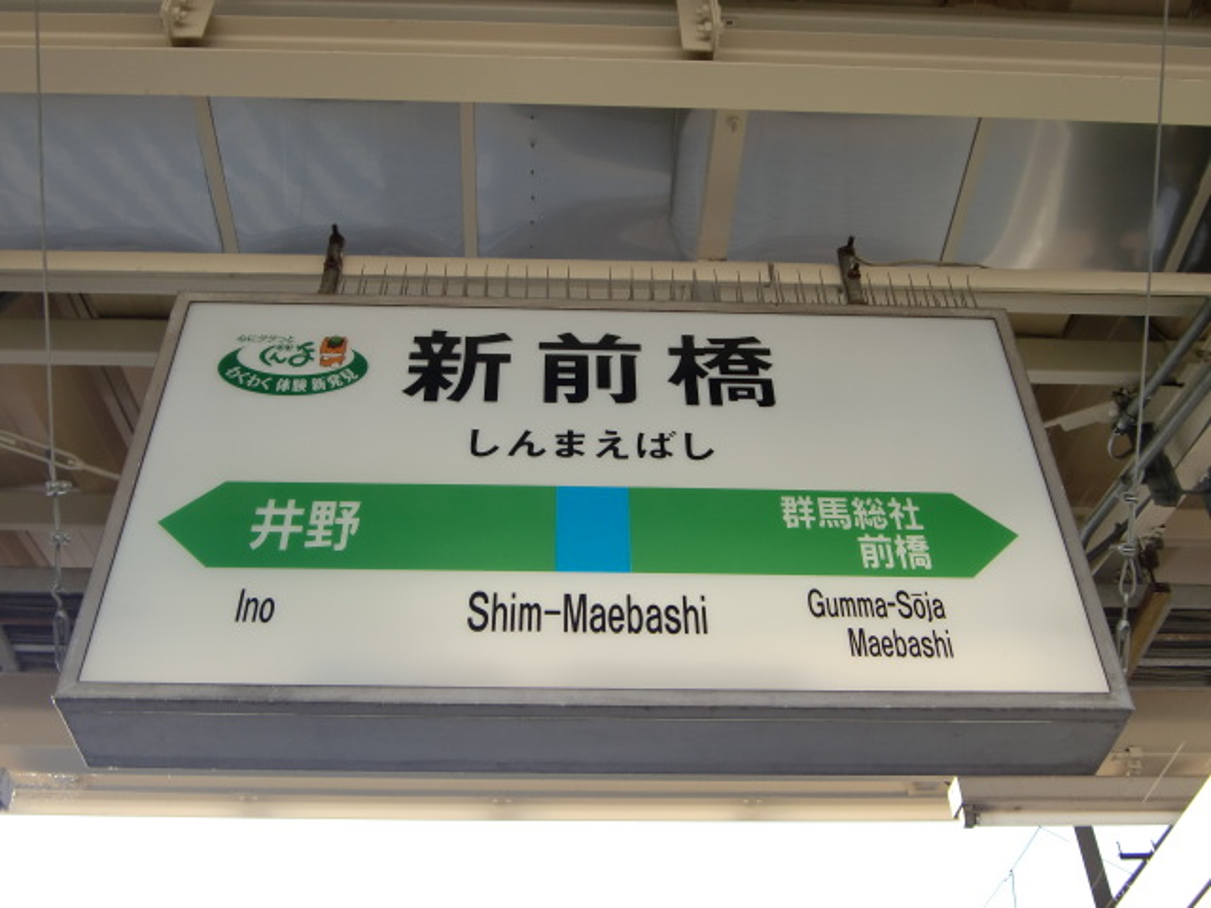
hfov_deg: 47.9
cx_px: 606
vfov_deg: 36.8
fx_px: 1364
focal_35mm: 39
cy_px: 454
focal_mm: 6.9
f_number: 3
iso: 64
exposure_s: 1/250
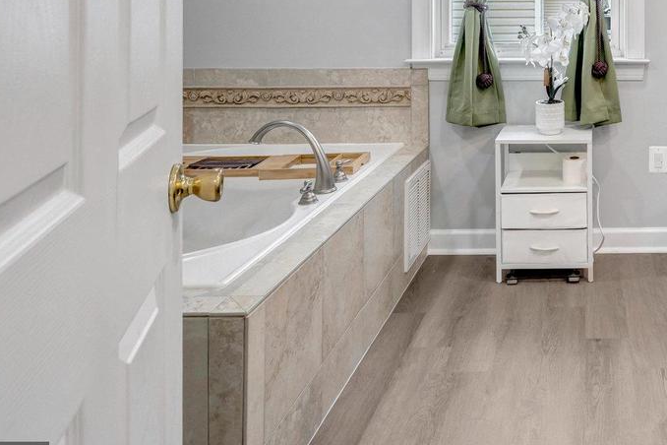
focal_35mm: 34
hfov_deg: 49.5
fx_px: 630
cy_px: 20
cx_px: 604
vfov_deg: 35.8
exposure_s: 1/50
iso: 1250
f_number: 8
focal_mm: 16
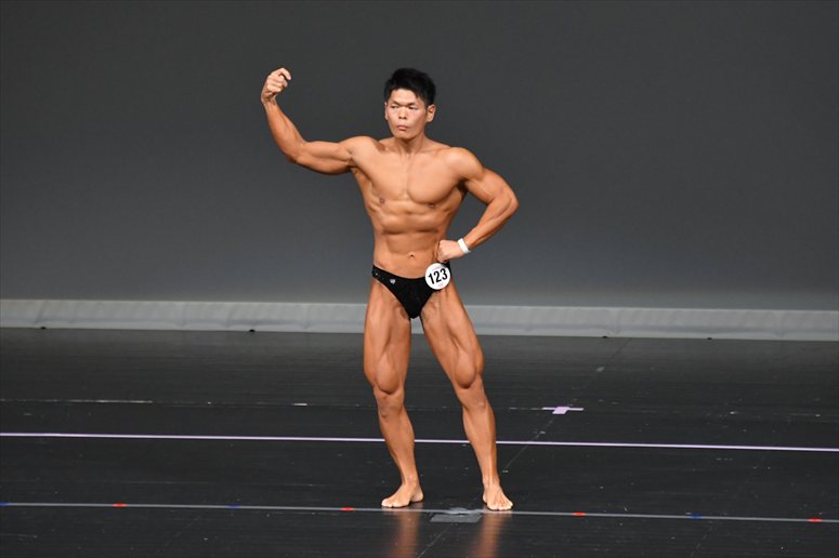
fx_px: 7338
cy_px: 279
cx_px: 420
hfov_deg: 6.5
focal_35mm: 315
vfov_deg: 4.4
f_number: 5.6
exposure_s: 1/400
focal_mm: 210
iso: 4000
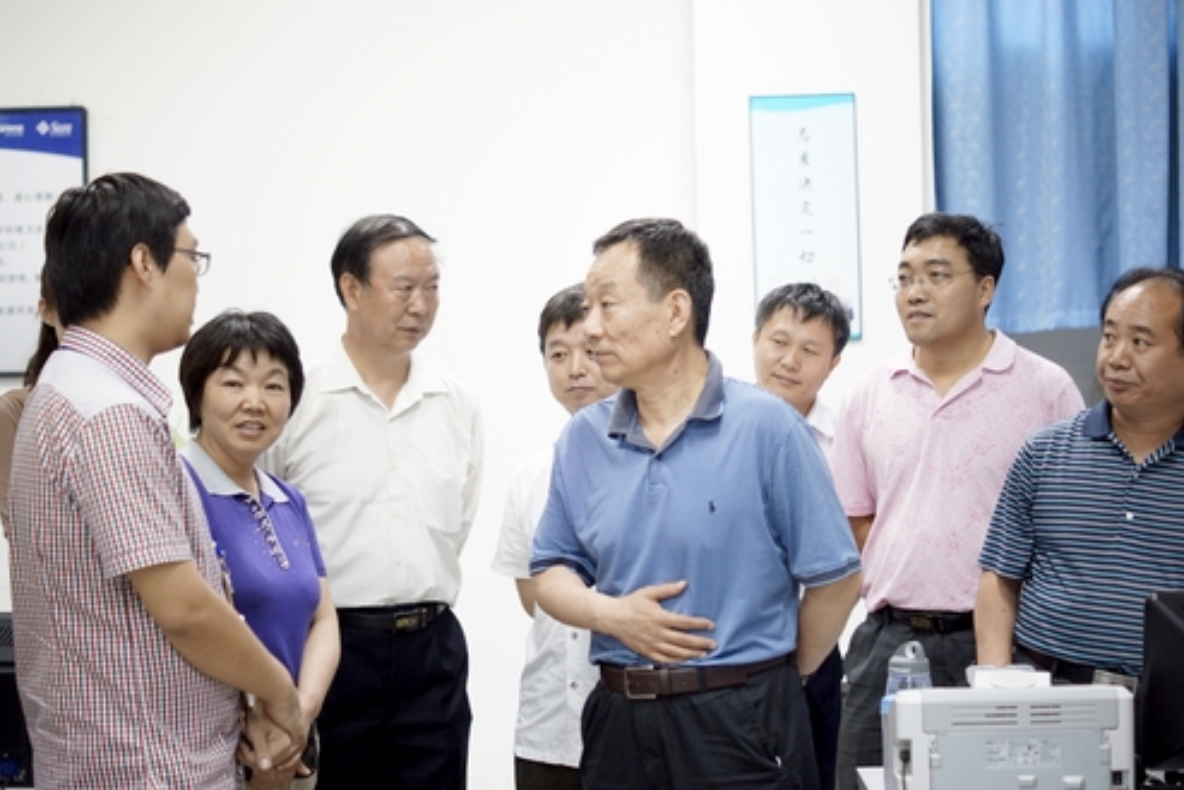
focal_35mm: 76
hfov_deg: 26.6
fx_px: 2500
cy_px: 395
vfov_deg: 18.0
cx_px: 586
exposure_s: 1/80
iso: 800
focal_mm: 50
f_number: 1.8
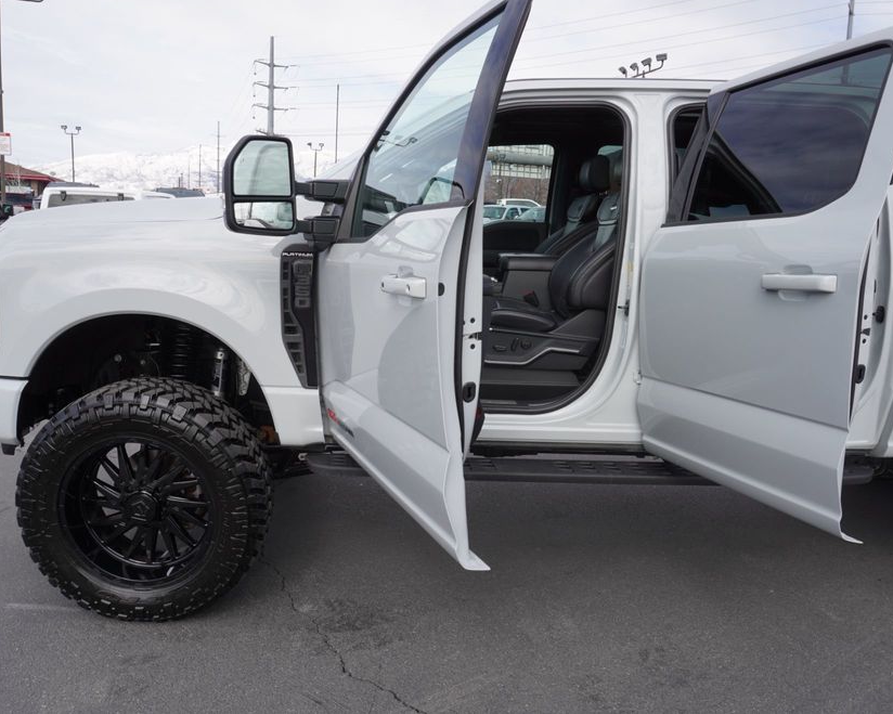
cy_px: 345
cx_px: 430
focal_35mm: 28
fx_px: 740
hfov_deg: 62.2
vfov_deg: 51.5
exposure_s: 1/200
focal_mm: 16
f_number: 7.1
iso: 100
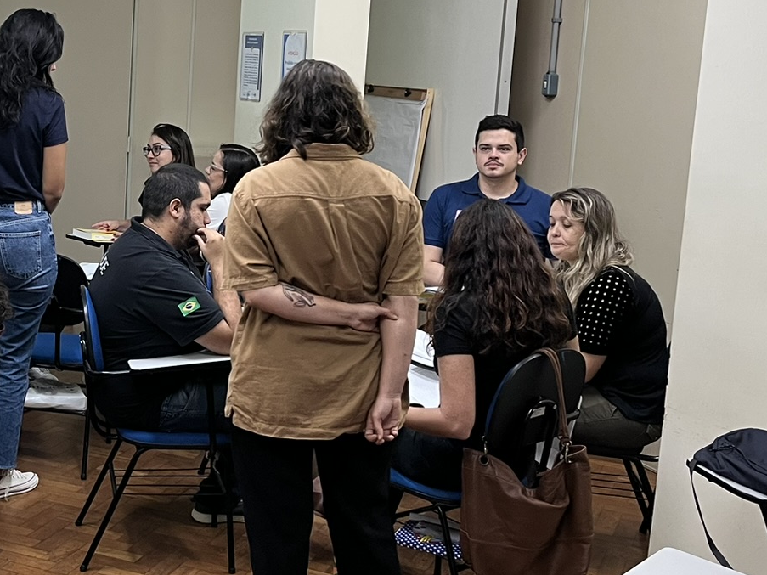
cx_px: 65
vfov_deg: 24.8
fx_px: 1307
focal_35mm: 59
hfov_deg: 31.1
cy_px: 237
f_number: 1.6
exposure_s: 1/60
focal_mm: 5.1
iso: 160
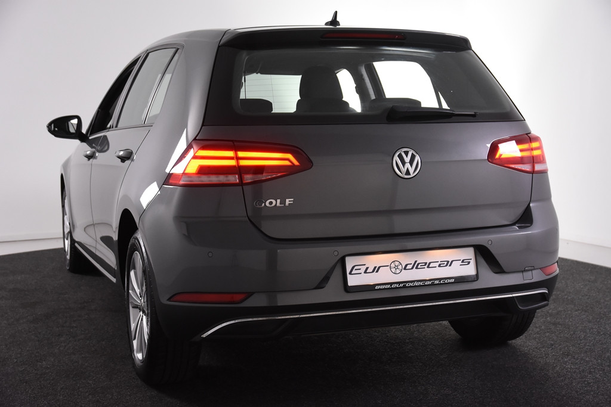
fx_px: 866
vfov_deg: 26.5
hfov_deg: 38.9
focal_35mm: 51
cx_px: 306
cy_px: 204
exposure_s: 1/100
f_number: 5
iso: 1600
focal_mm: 34
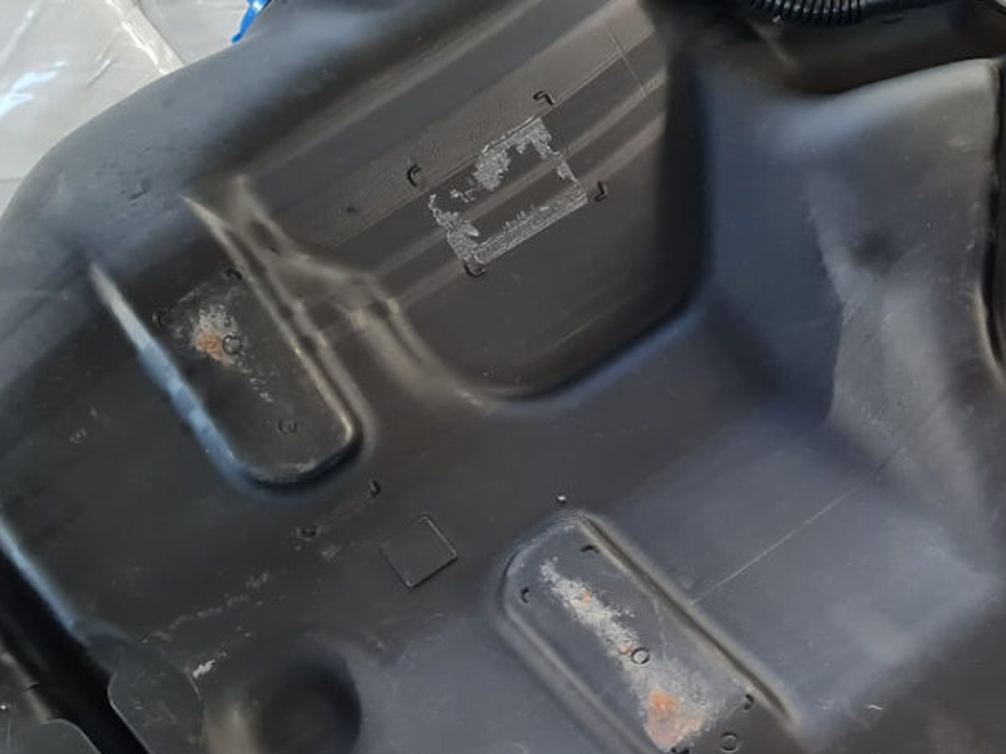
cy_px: 626
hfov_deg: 31.5
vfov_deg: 24.0
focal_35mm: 60
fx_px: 1743
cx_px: 782
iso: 320
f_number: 1.8
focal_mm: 5.4
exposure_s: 1/100
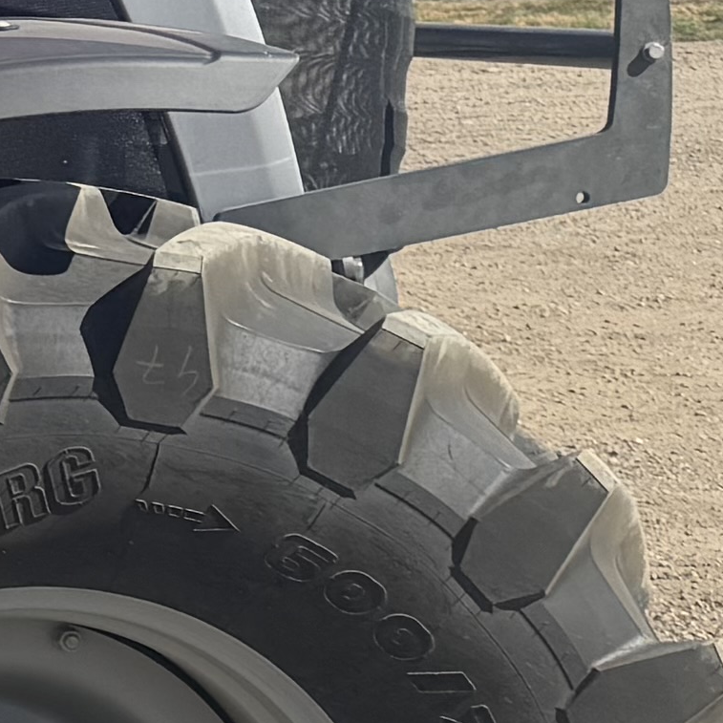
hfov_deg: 8.5
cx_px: -1677
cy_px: 214
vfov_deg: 10.9
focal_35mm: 160
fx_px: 3781
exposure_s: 1/3597
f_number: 1.78
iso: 80
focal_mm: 6.76
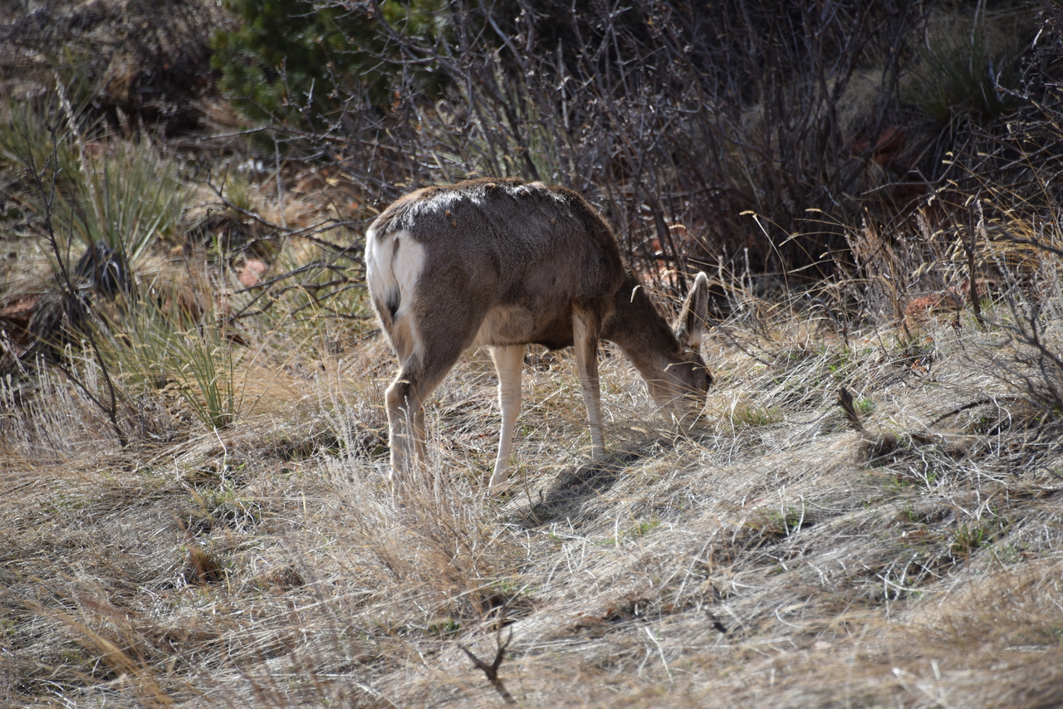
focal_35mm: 300
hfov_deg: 6.9
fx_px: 8860
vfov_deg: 4.6
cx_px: 532
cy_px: 354
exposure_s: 1/640
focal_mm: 300
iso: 250
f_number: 5.6
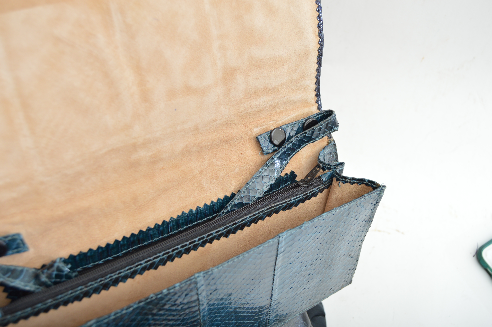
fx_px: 471
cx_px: 246
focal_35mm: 34
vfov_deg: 38.3
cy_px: 164
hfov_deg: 55.1
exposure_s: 1/200
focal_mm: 23
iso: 200
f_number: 5
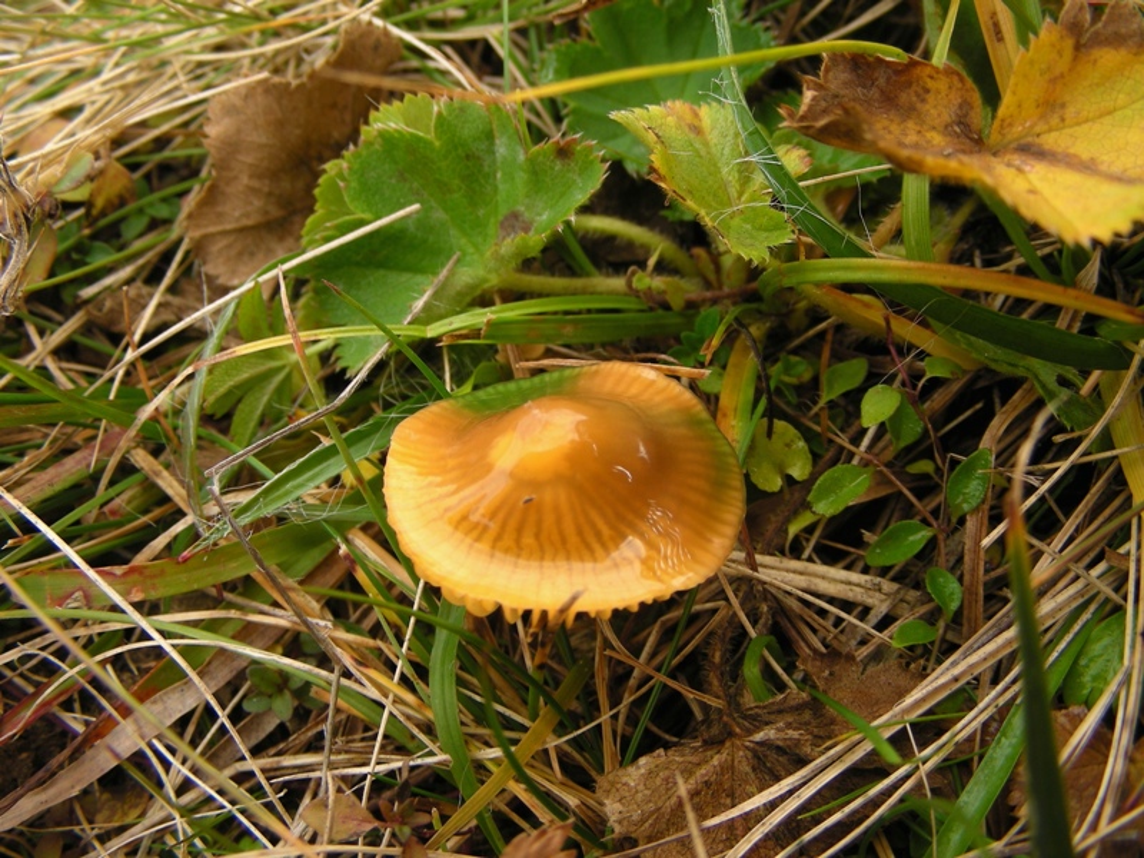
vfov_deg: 37.7
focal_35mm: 38
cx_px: 572
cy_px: 429
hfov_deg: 49.0
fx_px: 1256
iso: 50
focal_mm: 6.3
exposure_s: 1/77.2
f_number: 3.5
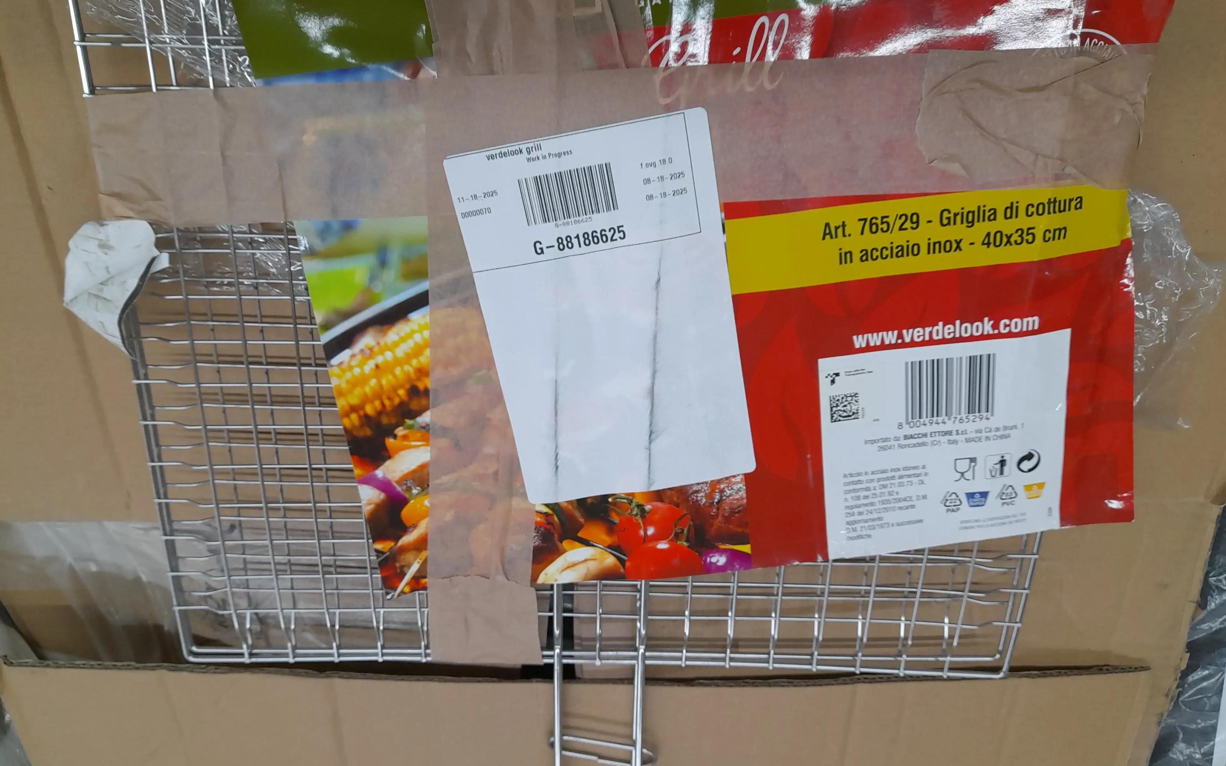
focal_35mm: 27
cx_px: 610
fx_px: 902
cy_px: 400
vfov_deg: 46.0
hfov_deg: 68.4
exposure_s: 1/50
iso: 160
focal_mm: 4.6
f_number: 2
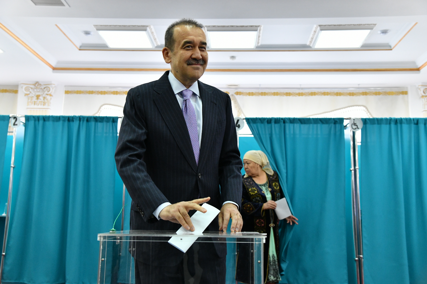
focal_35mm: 40
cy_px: 142
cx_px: 214
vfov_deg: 33.4
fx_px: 474
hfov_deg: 48.5
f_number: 5
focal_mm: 40
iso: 3200
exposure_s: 1/160
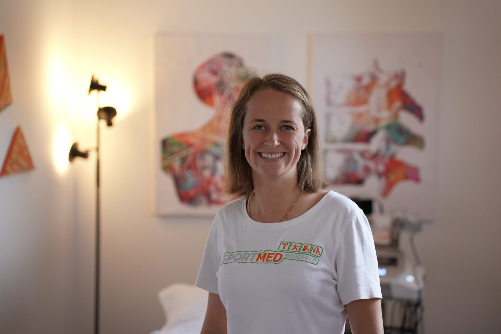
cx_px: 250
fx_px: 1044
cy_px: 167
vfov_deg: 18.2
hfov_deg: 27.0
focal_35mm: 75
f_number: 2.8
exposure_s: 1/200
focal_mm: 75
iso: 800
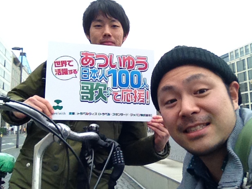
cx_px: 124
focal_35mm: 36
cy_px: 96
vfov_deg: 39.7
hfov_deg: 51.3
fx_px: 262
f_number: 2.4
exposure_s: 1/513
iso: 125
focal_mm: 1.85
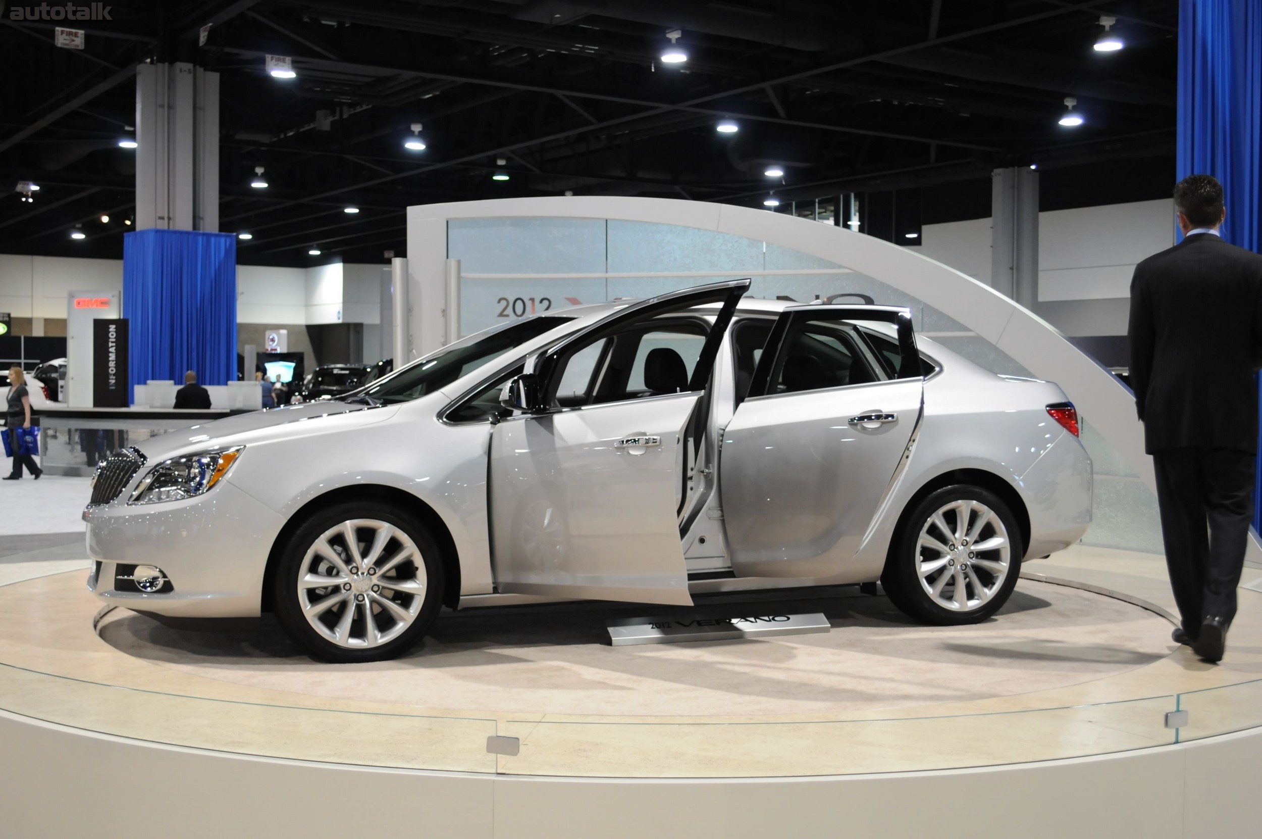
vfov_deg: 30.8
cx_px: 631
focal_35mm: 44
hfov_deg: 45.0
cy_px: 420
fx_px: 1523
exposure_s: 1/40
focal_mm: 29
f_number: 4.5
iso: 800
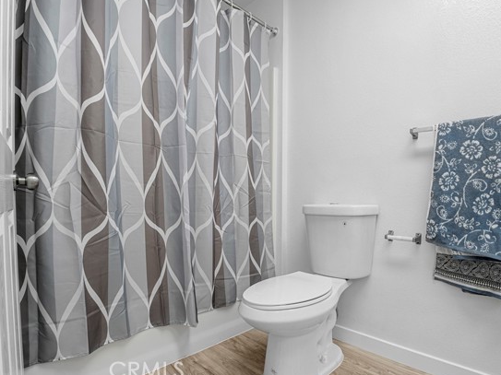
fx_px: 246
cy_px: 187
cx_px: 293
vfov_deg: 74.7
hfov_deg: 90.2
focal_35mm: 17
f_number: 7.1
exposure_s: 1/5
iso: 250
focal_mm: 10
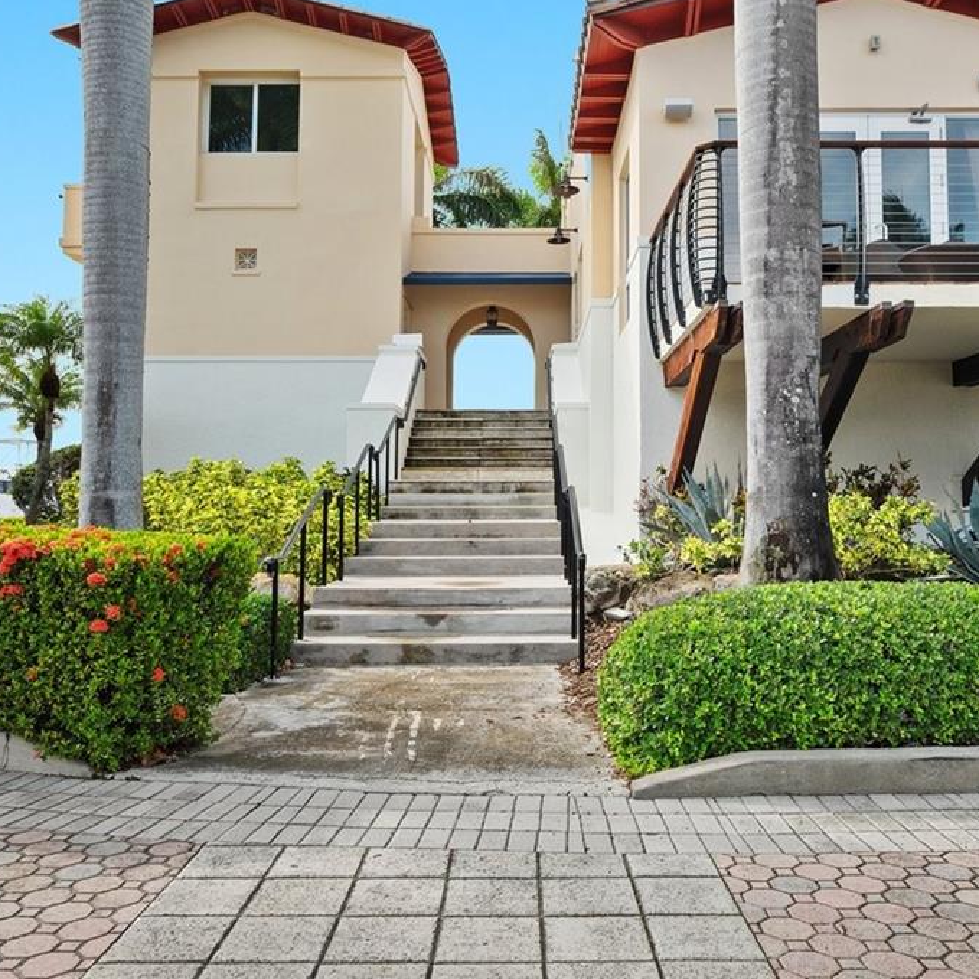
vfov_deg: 57.3
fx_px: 896
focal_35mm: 28
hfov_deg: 55.8
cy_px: 478
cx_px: 672
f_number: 8
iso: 200
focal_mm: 14
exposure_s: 1/200
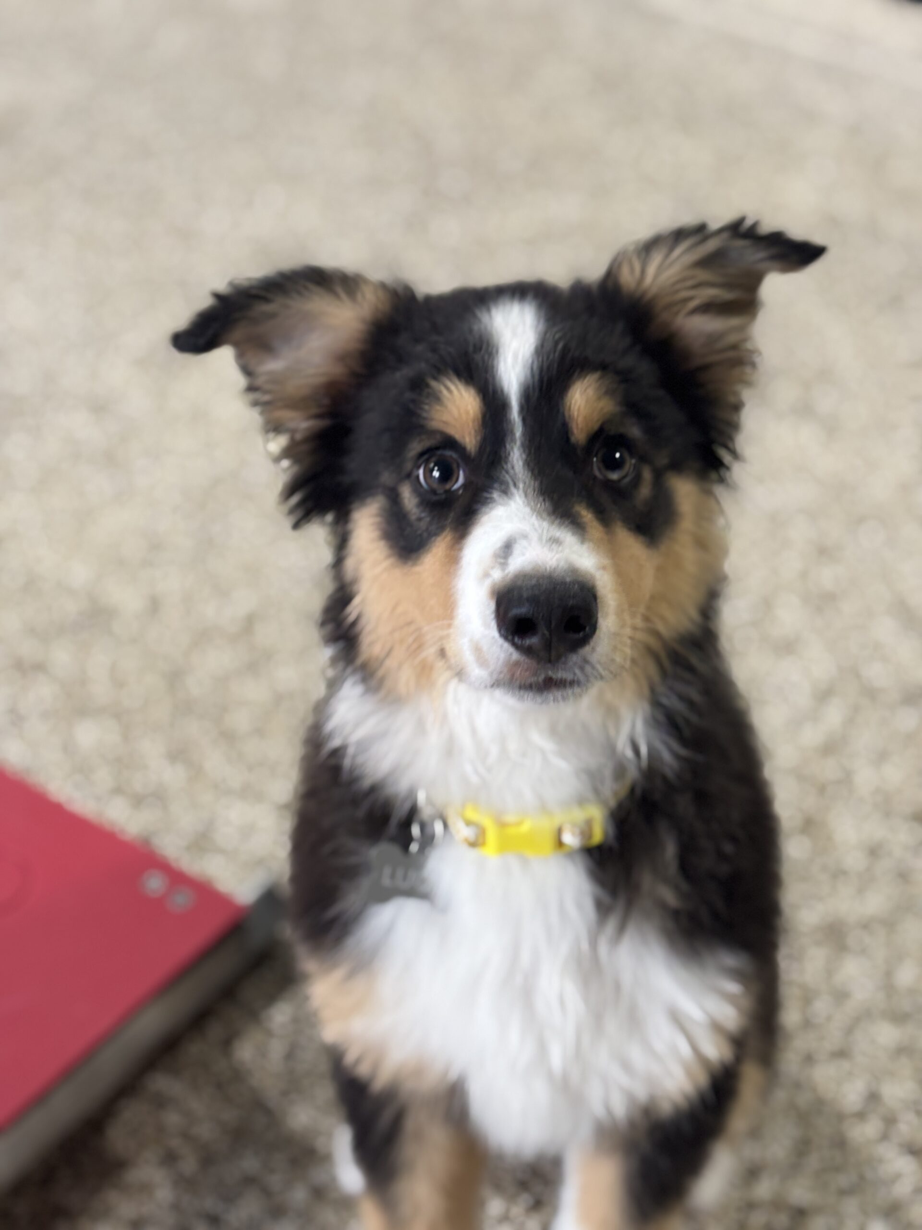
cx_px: 461
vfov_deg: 36.8
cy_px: 615
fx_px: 1847
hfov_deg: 28.0
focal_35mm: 52
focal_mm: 5.96
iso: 125
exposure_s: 1/60
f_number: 1.6
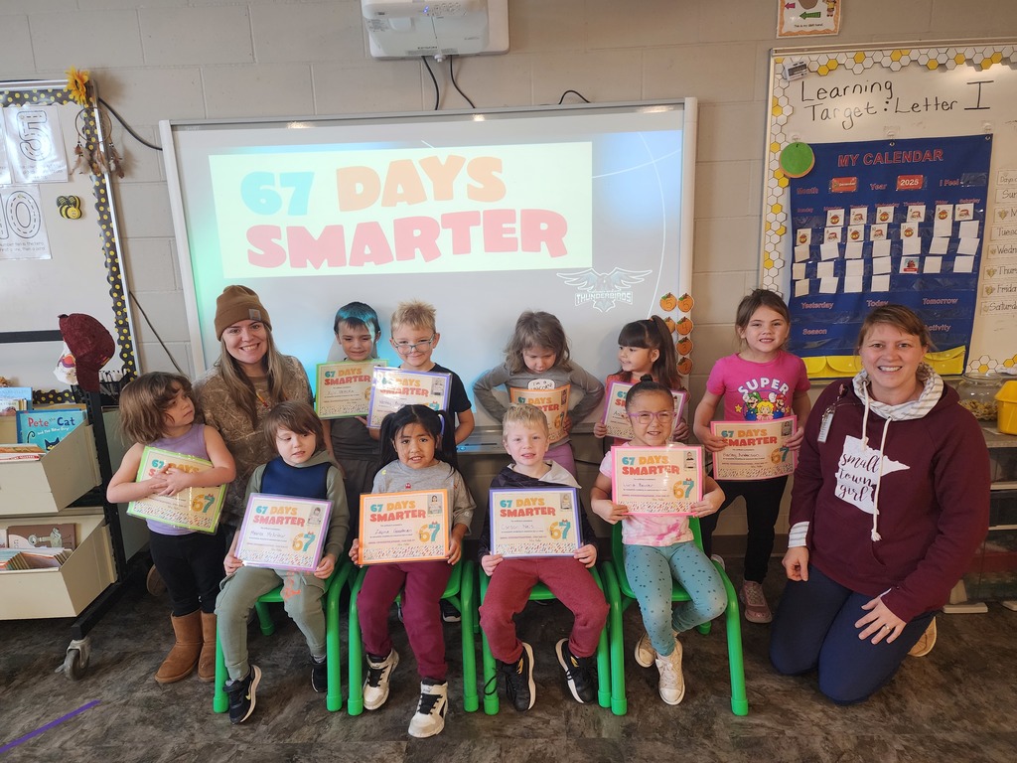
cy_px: 382
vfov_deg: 58.9
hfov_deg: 73.9
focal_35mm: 23
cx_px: 508
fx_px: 676
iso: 320
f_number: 1.8
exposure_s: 1/120
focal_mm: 6.4
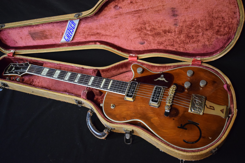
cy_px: 82
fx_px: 276
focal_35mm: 40
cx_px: 122
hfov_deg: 47.9
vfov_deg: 33.0
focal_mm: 27
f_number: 4
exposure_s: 1/60
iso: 3600
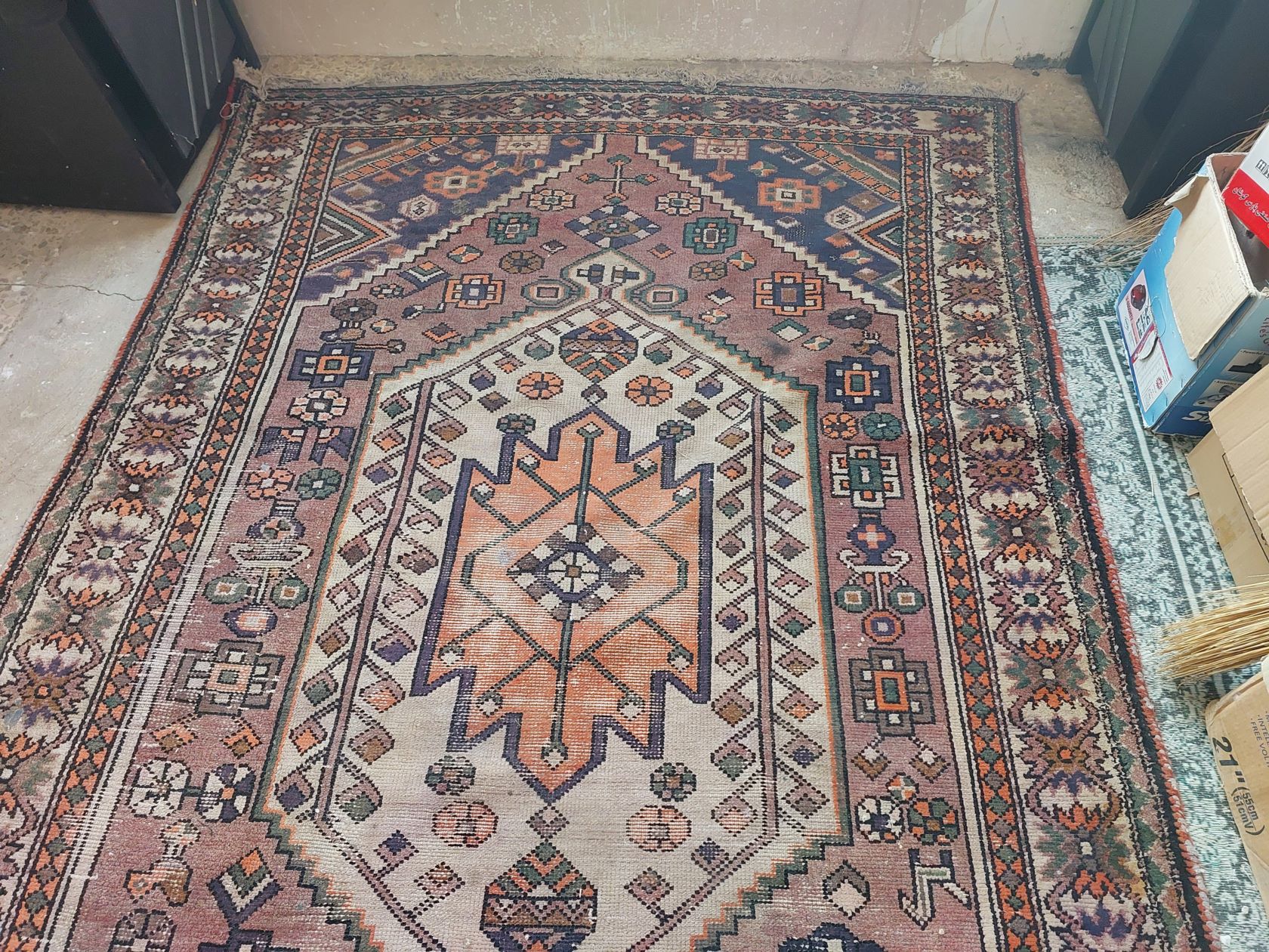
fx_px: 843
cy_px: 476
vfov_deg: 58.9
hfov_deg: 73.9
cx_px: 634
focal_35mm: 23
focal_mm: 5.06
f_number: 1.8
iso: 250
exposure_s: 1/50
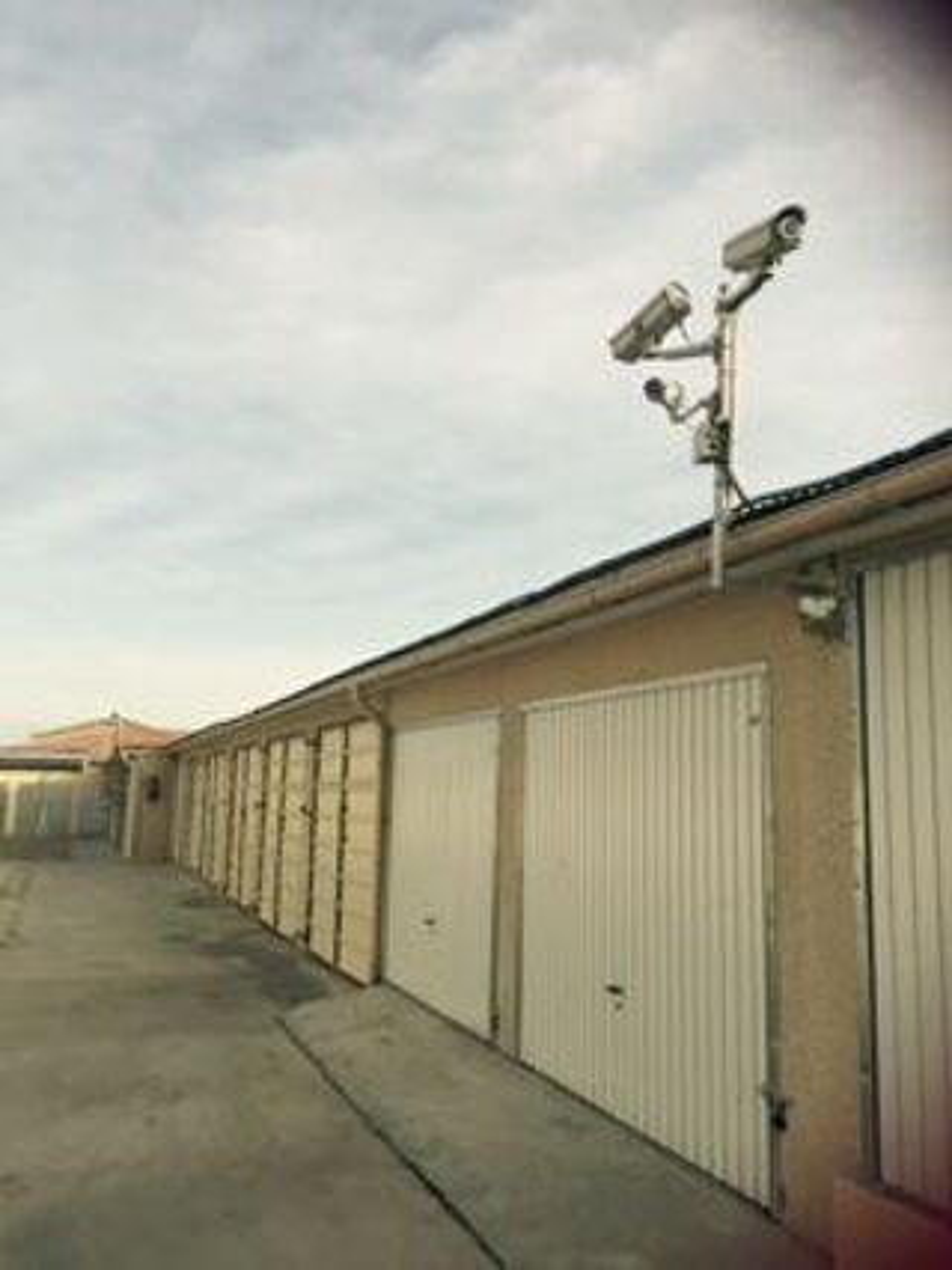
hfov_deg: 48.2
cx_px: 476
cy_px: 635
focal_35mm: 29
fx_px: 1064
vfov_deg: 61.7
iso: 32
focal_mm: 4.15
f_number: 2.2
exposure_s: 1/1464
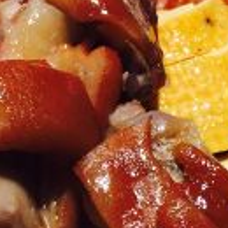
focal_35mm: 138
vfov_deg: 12.5
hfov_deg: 12.4
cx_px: -20
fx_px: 1028
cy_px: 235
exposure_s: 1/100
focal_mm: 4.15
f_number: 2.2
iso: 50
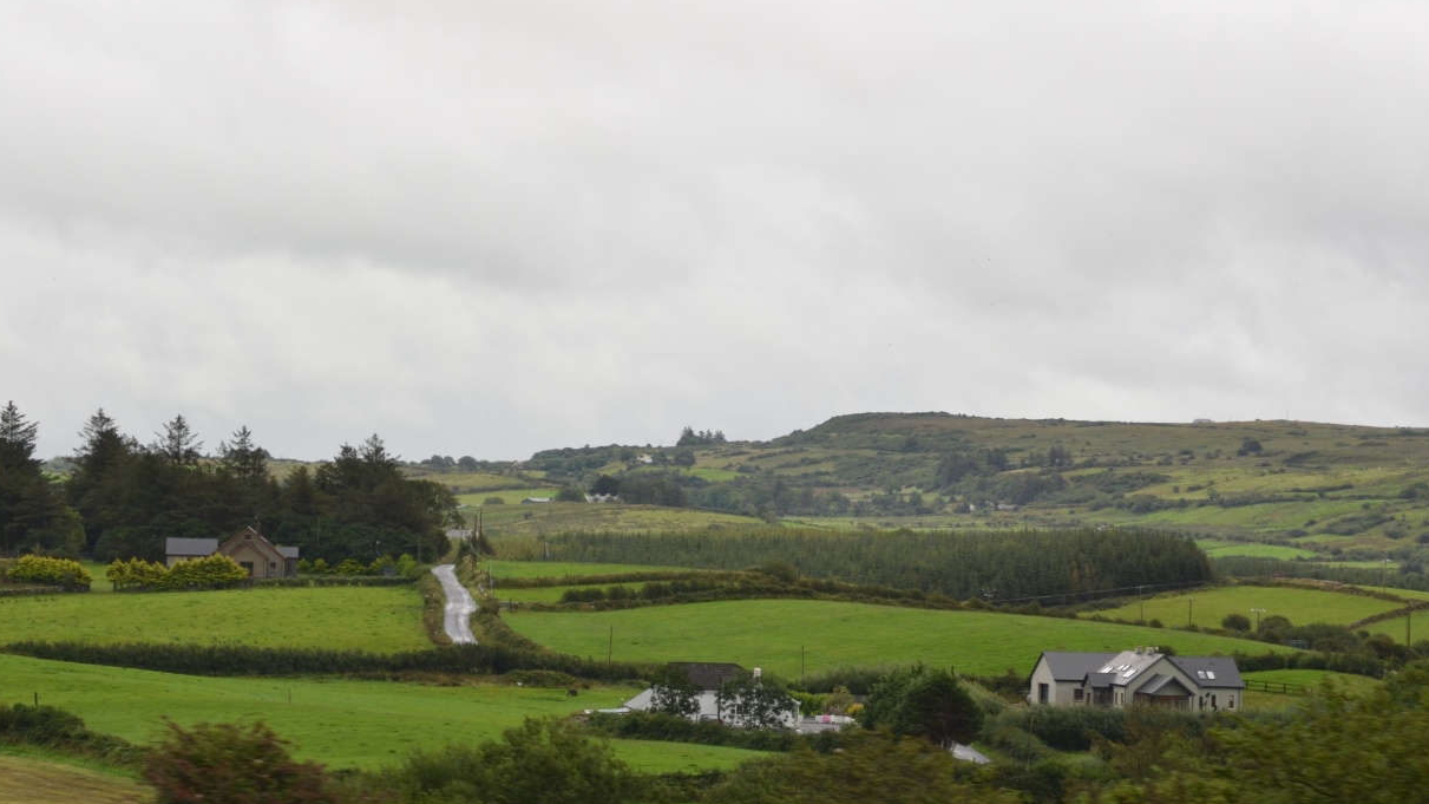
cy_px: 525
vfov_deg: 8.4
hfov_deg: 14.8
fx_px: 5494
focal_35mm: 145
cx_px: 745
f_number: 5.6
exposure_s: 1/125
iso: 200
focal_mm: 70
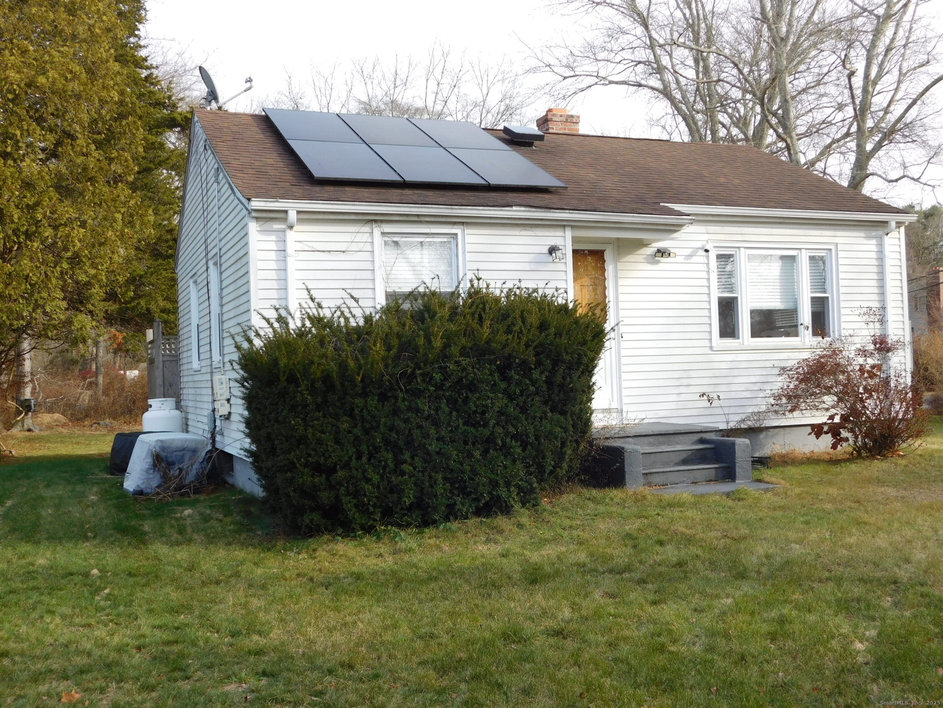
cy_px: 354
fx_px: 981
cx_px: 472
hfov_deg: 51.4
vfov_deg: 39.7
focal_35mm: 36
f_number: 3.5
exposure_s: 1/320
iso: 125
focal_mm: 6.3
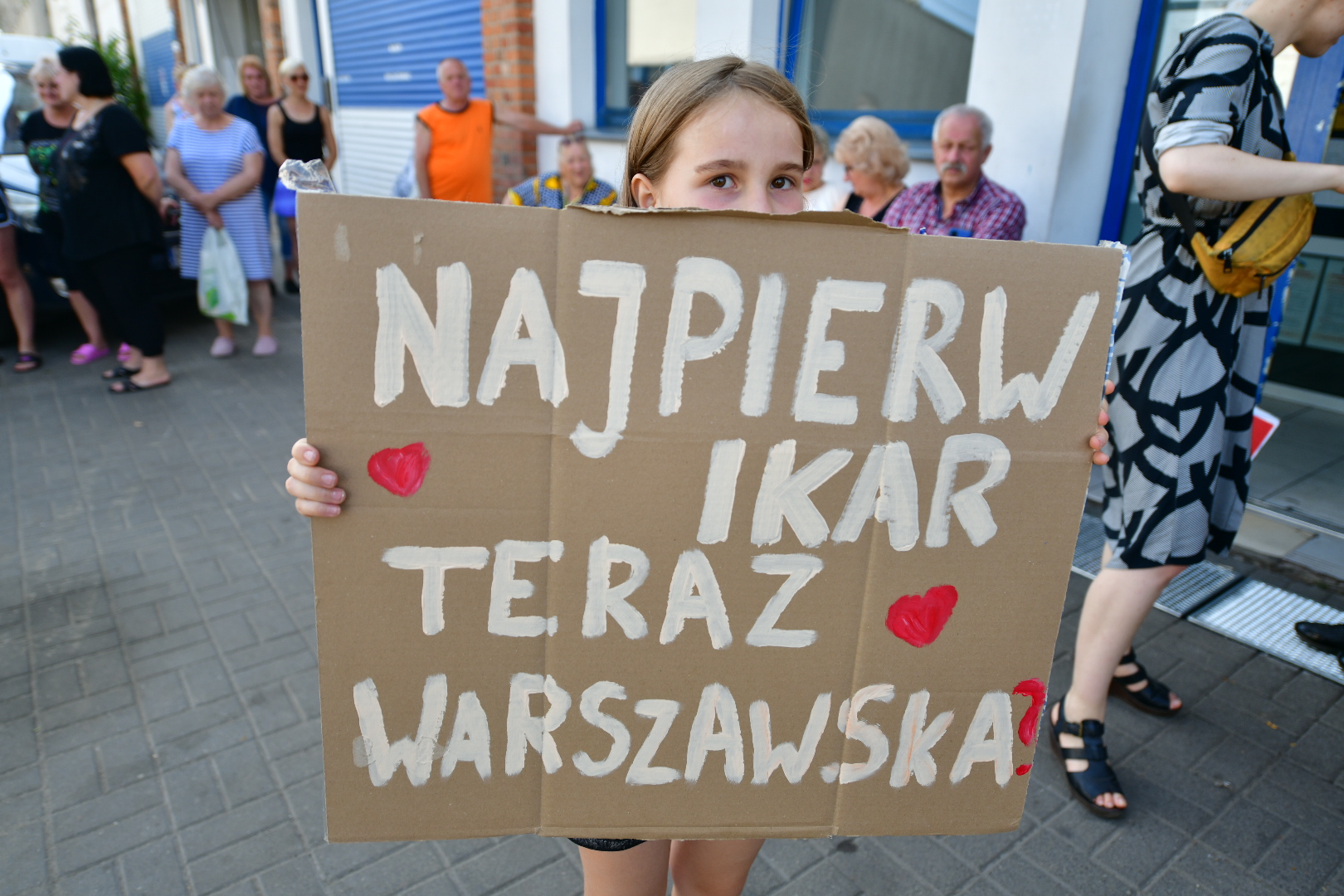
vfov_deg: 53.1
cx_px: 672
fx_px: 896
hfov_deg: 73.7
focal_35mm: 24
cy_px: 448
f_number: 2.8
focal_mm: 24
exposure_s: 1/800
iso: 140
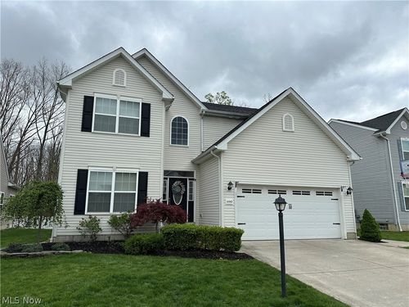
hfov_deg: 71.6
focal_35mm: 24
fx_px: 284
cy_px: 154
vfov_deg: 56.8
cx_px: 204
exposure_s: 1/4016
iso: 80
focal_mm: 6.86
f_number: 1.78
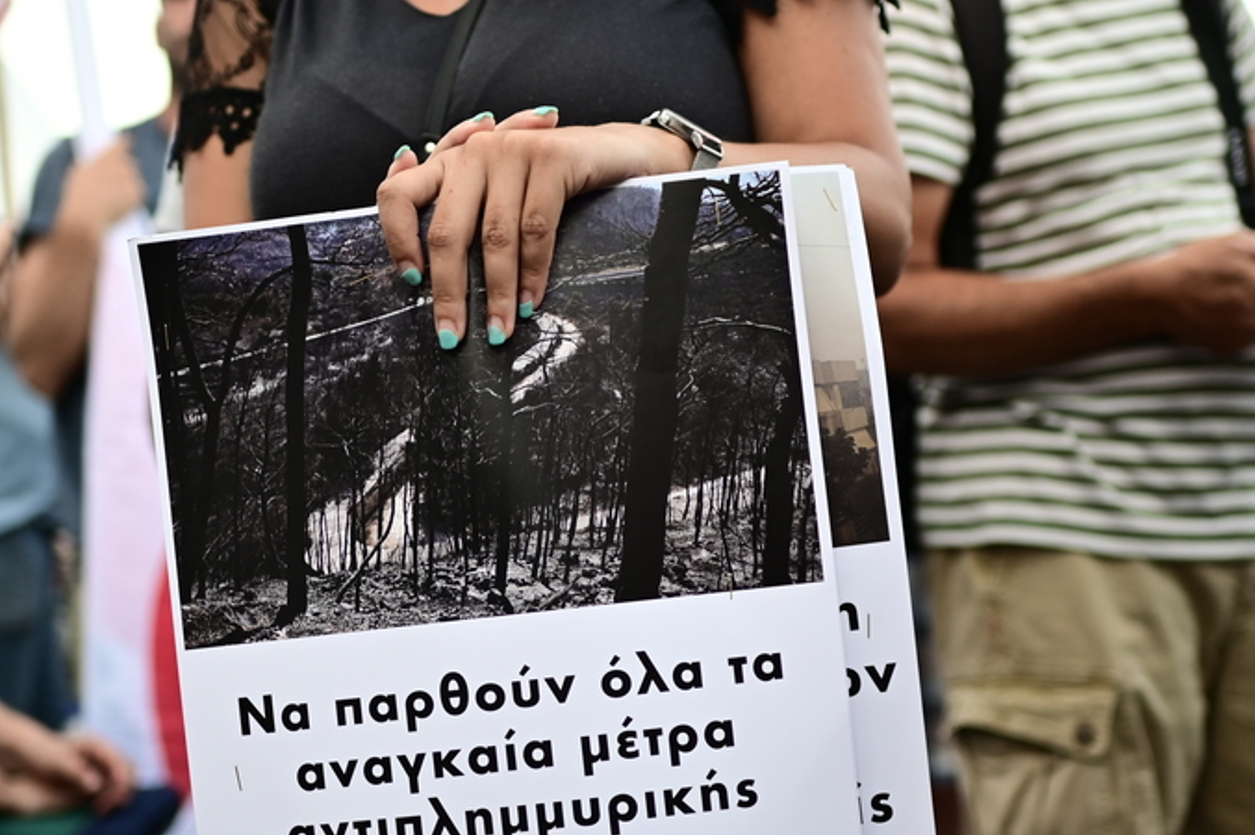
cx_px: 621
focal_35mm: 62
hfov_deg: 32.4
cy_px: 568
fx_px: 2159
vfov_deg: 21.8
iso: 200
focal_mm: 35
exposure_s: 1/500
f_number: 1.8
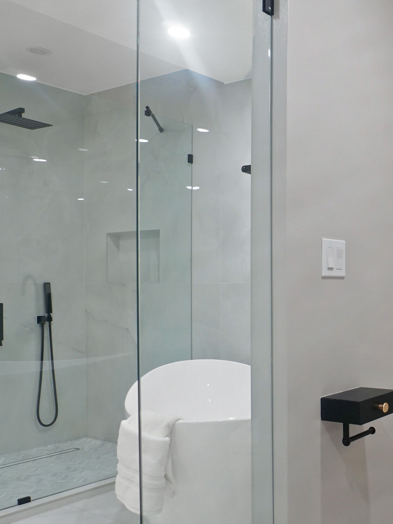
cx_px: 441
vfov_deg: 49.8
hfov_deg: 33.2
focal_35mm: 37
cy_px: 304
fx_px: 562
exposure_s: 1/15
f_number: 8
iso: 400
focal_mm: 11
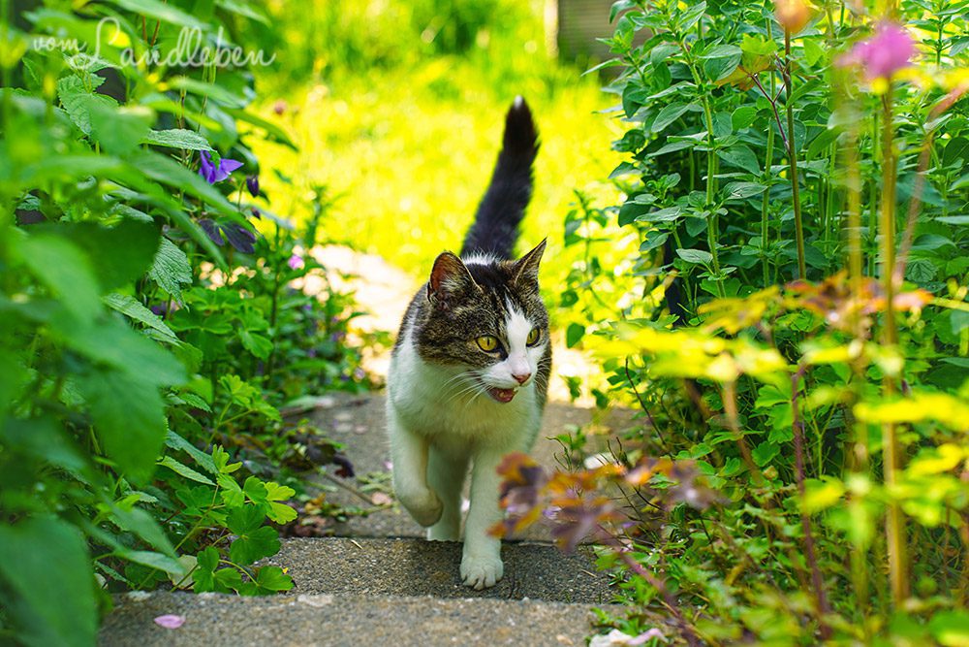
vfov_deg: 41.1
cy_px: 324
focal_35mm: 32
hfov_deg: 58.7
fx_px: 861
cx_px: 484
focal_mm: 32
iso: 100
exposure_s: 1/80
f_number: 5
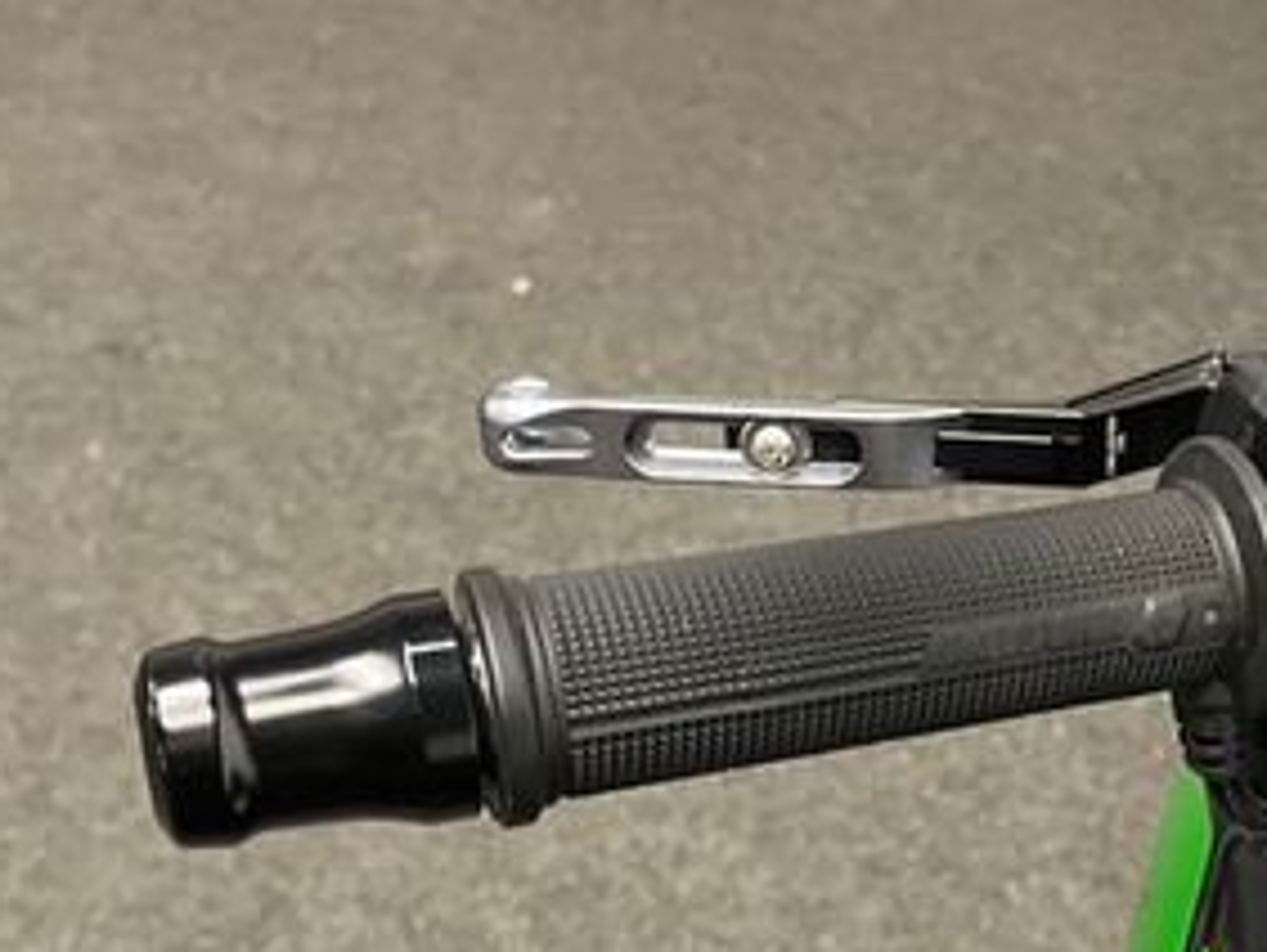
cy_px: 647
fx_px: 2161
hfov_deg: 31.3
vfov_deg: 24.7
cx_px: 1123
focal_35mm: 59
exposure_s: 1/50
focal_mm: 5.1
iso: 500
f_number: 1.6
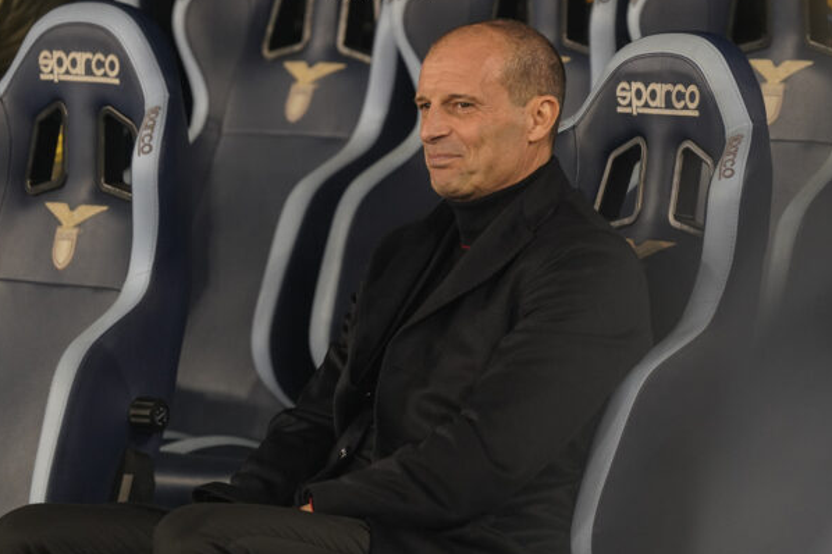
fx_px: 17808
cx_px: 359
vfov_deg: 1.8
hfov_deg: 2.7
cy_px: 248
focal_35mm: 771
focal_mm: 600
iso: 2000
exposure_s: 1/200
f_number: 6.3
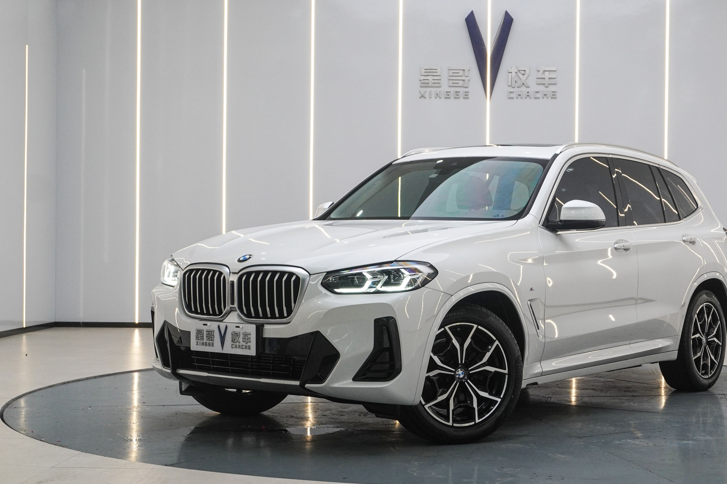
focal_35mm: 60
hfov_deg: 33.4
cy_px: 249
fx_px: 1206
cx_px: 439
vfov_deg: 22.7
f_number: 6.3
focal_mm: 27
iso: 800
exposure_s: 1/80
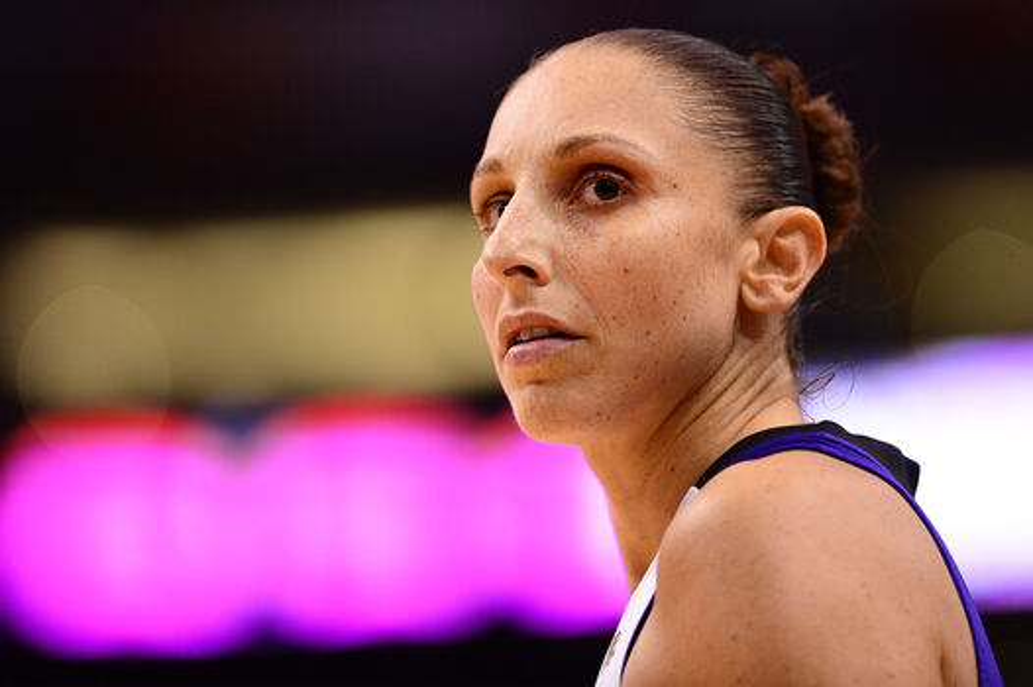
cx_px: 516
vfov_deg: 4.6
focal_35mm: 300
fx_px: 8603
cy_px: 344
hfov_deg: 6.9
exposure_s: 1/1000
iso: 3200
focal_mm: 300
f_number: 3.5
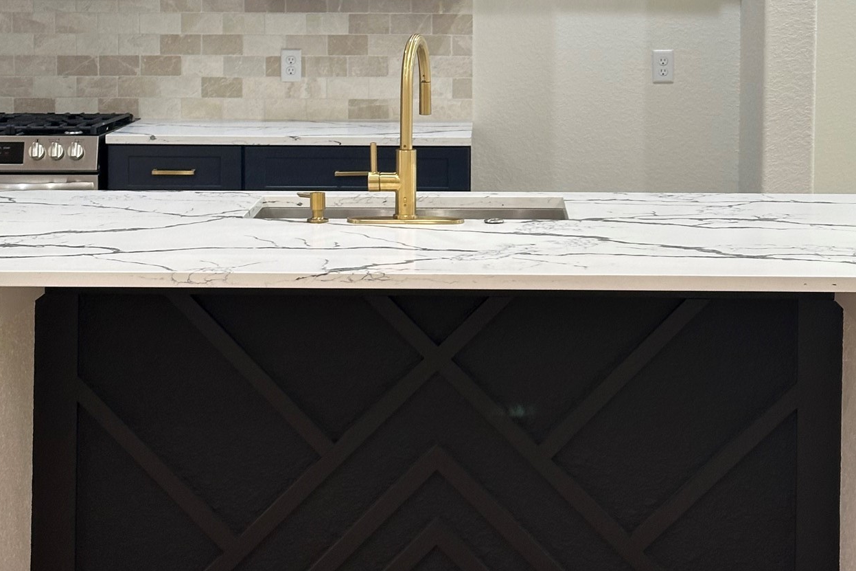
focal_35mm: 82
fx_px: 1949
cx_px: 453
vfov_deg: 16.5
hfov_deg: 24.8
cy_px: 82
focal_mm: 6.86
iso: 100
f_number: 1.78
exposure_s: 1/60
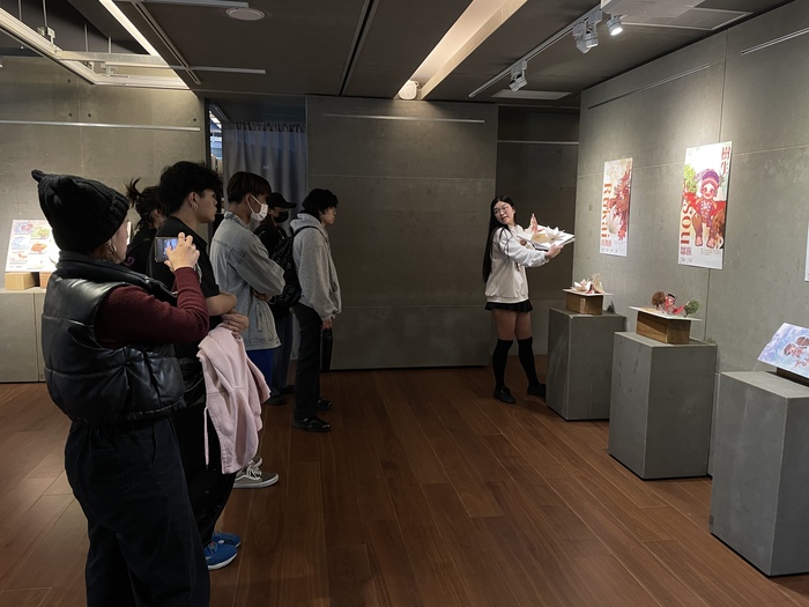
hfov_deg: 67.3
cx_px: 404
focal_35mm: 26
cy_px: 304
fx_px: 608
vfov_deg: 53.1
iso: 200
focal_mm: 4.2
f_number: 1.6
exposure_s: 1/60
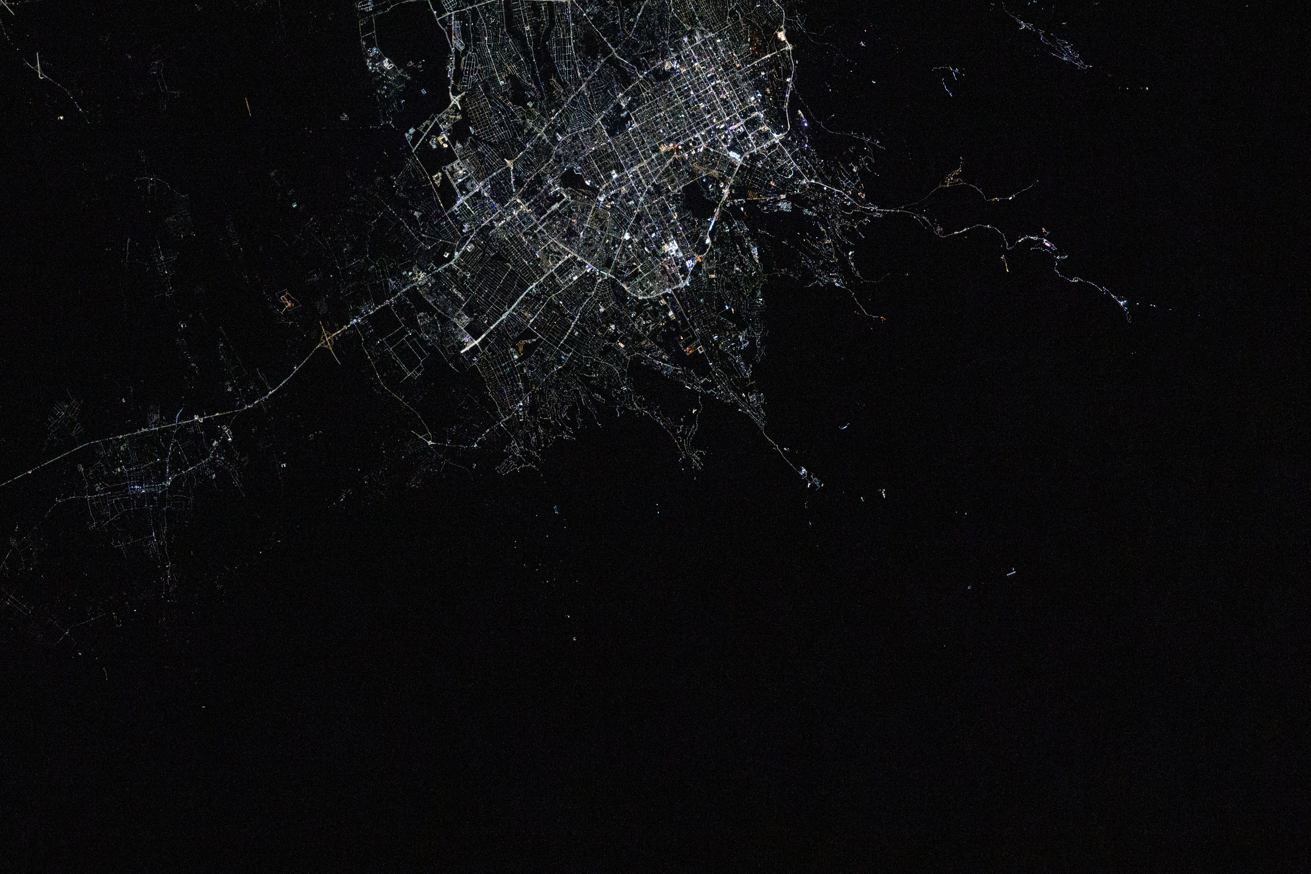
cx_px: 640
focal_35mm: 313
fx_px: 11398
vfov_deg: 4.4
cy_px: 237
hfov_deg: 6.6
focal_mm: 200
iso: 25600
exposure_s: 1/250
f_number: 2
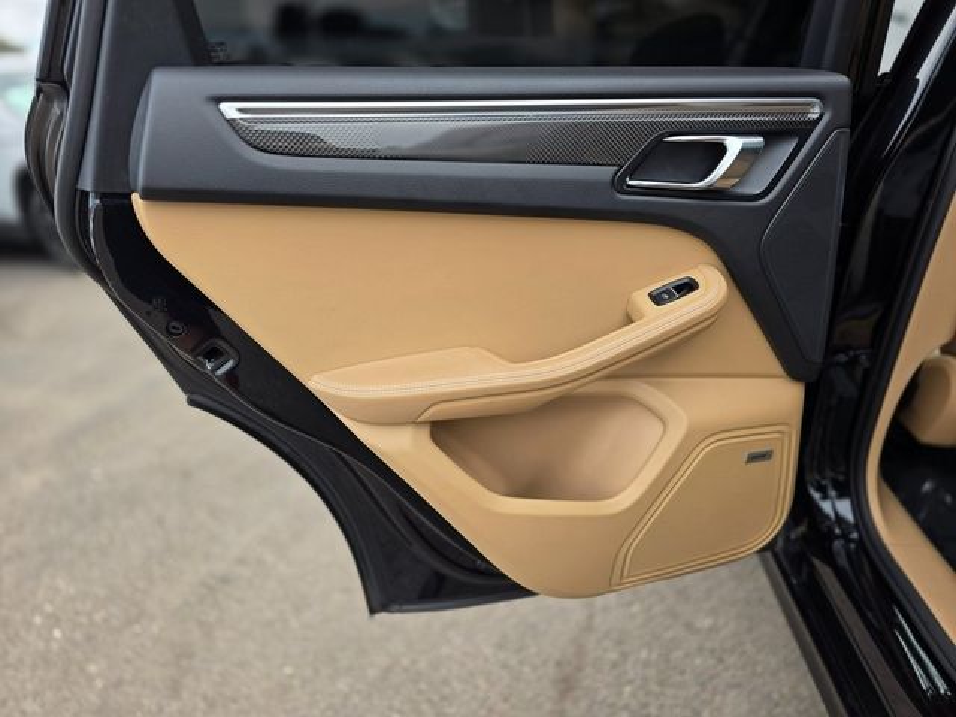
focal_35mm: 23
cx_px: 478
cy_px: 358
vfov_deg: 58.9
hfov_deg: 73.9
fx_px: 635
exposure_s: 1/359
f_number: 1.7
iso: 50
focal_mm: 6.3
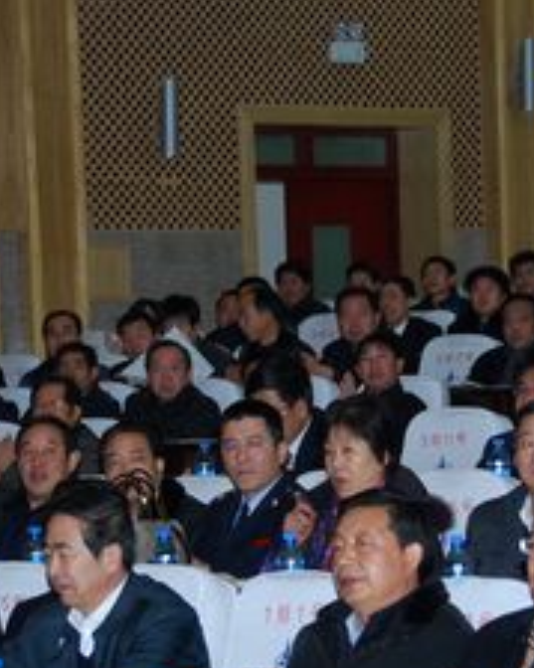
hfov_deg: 9.4
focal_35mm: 164
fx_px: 3242
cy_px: 492
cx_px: 271
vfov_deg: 11.7
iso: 360
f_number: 5
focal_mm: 52
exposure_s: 1/60
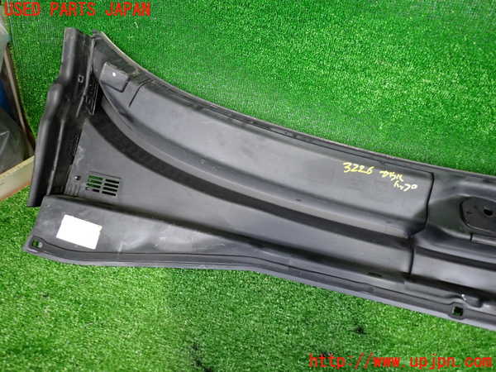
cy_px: 186
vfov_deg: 54.9
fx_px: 358
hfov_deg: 69.4
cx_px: 248
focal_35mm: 25
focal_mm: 4.5
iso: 320
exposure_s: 1/30
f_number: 2
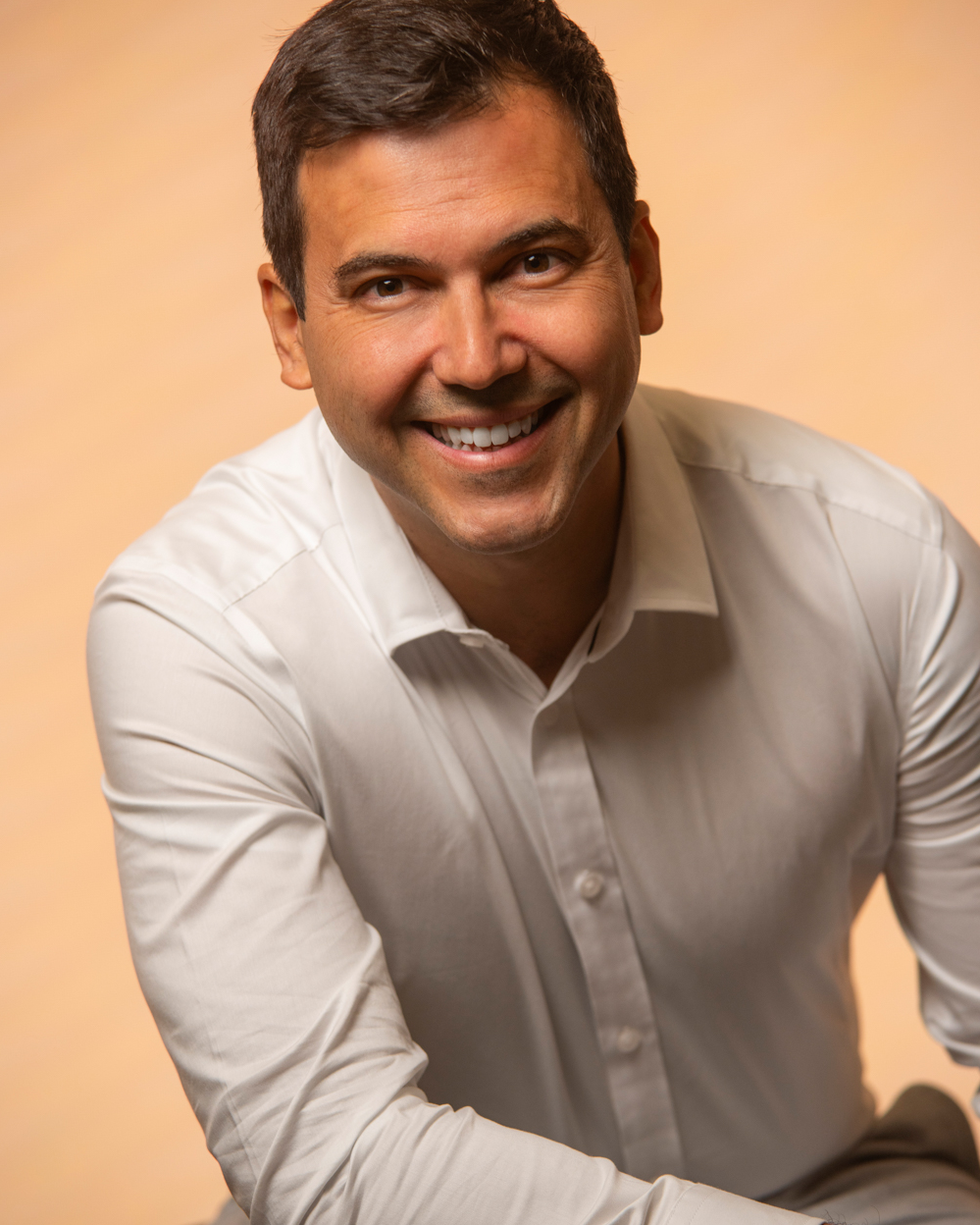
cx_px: 490
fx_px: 5110
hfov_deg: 11.0
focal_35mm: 141
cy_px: 653
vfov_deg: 13.7
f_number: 3.2
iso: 250
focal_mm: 125
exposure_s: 1/160
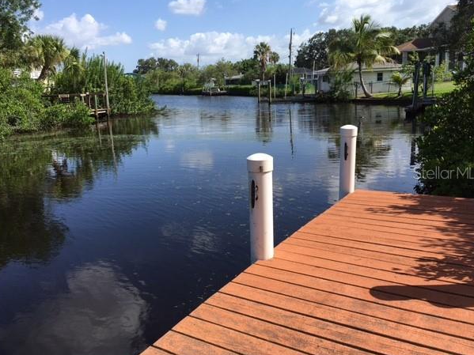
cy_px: 172
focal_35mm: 31
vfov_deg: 45.4
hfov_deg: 58.4
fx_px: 424
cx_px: 234
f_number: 2.2
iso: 25
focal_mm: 4.15
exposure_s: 1/1221
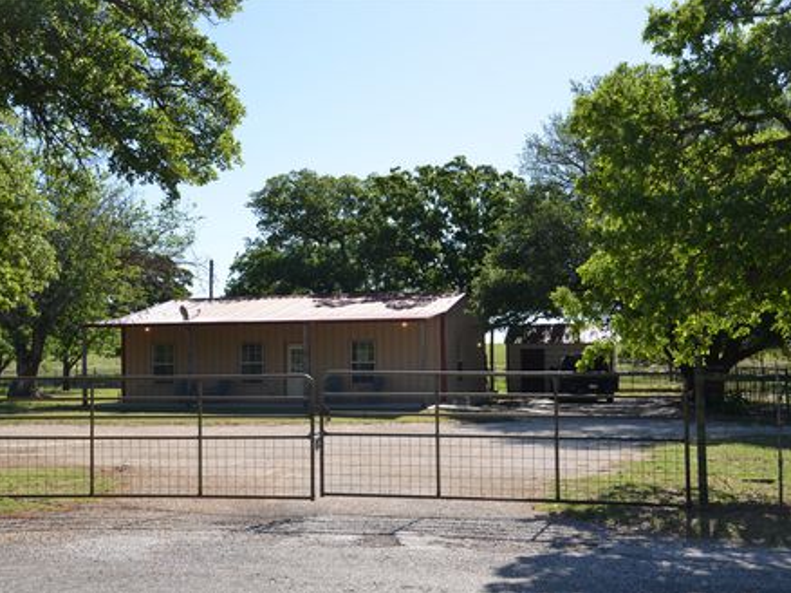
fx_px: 1051
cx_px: 350
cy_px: 297
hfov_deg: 41.2
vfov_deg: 31.5
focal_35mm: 46
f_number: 7.1
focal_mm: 28
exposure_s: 1/250
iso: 100
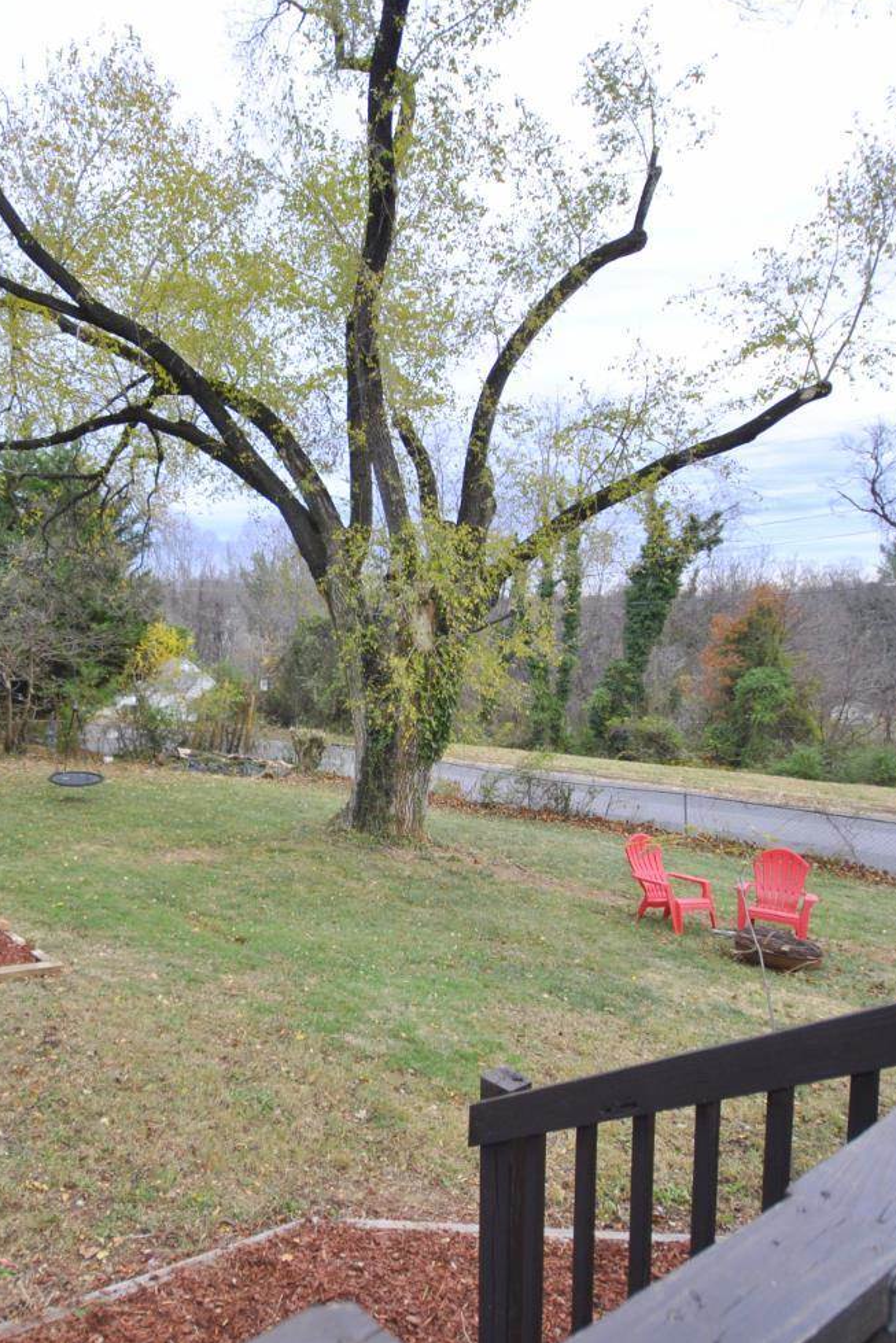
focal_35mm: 23
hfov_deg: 52.4
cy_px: 675
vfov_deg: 76.1
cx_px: 211
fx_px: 858
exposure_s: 1/100
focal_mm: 10
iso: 200
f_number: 5
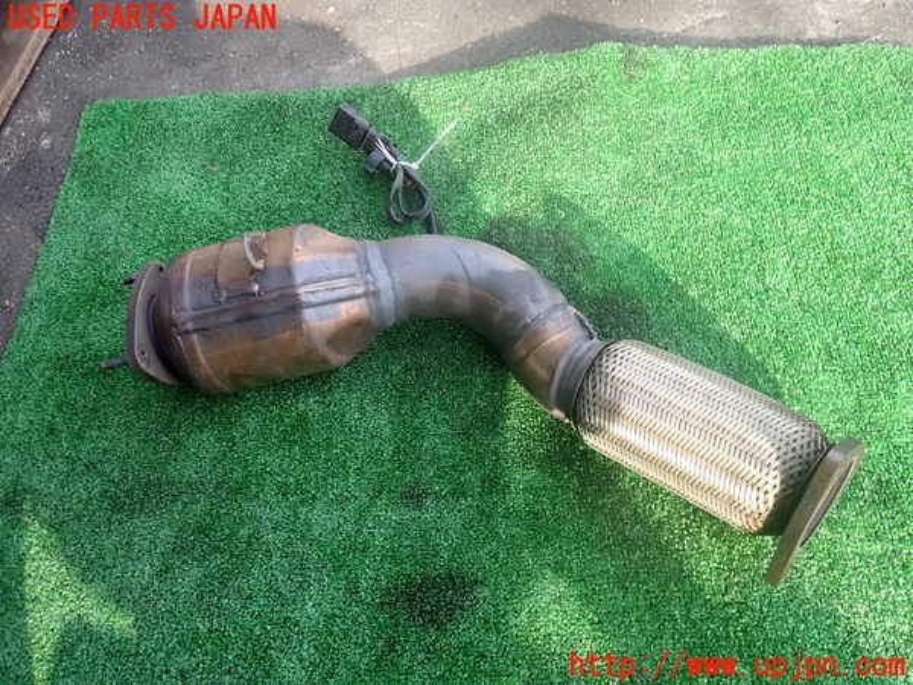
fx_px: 791
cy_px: 342
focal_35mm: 30
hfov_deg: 60.0
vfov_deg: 46.8
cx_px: 456
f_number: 2.3
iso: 100
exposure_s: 1/160
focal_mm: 5.4
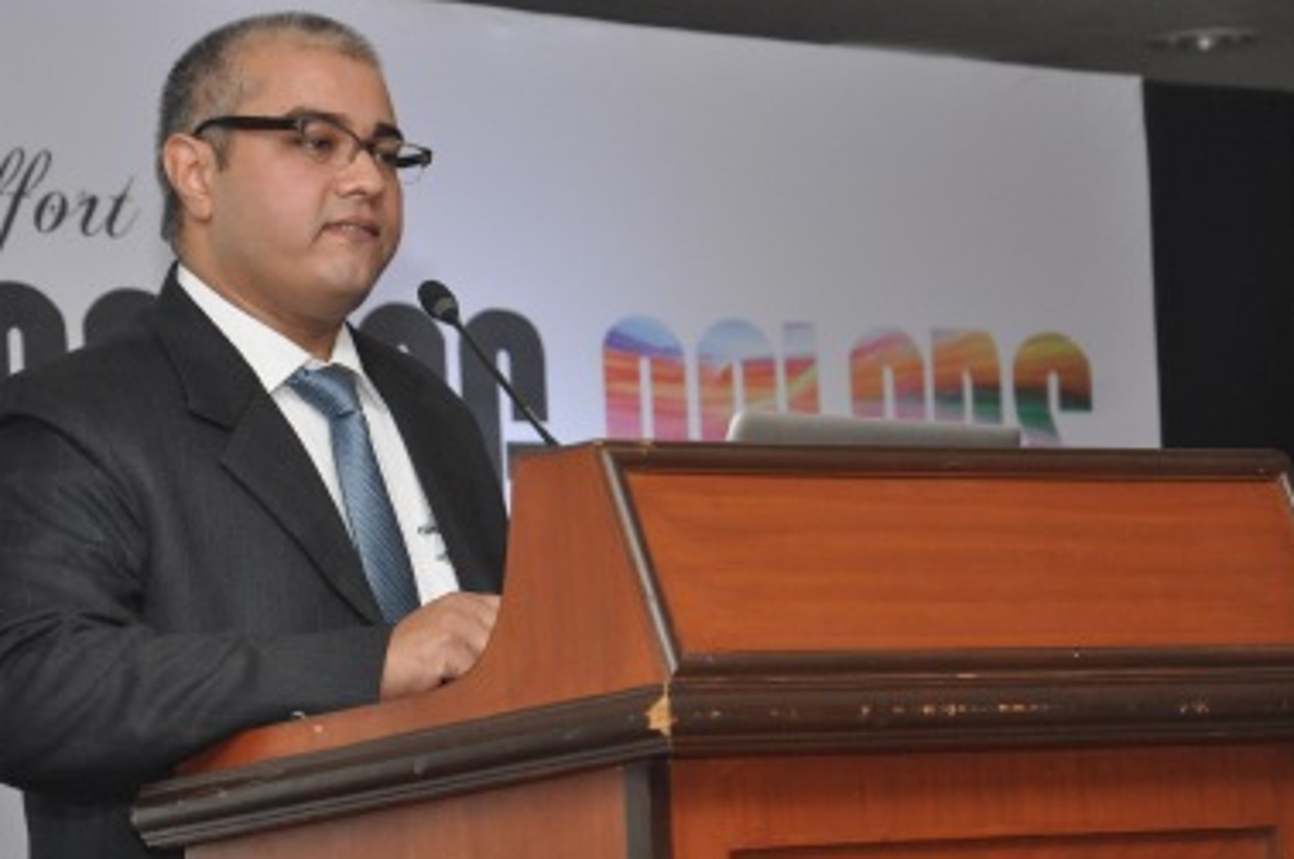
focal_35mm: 139
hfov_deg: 14.8
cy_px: 517
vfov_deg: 9.8
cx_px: 640
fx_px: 4990
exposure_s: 1/125
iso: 1250
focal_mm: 70
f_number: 7.1
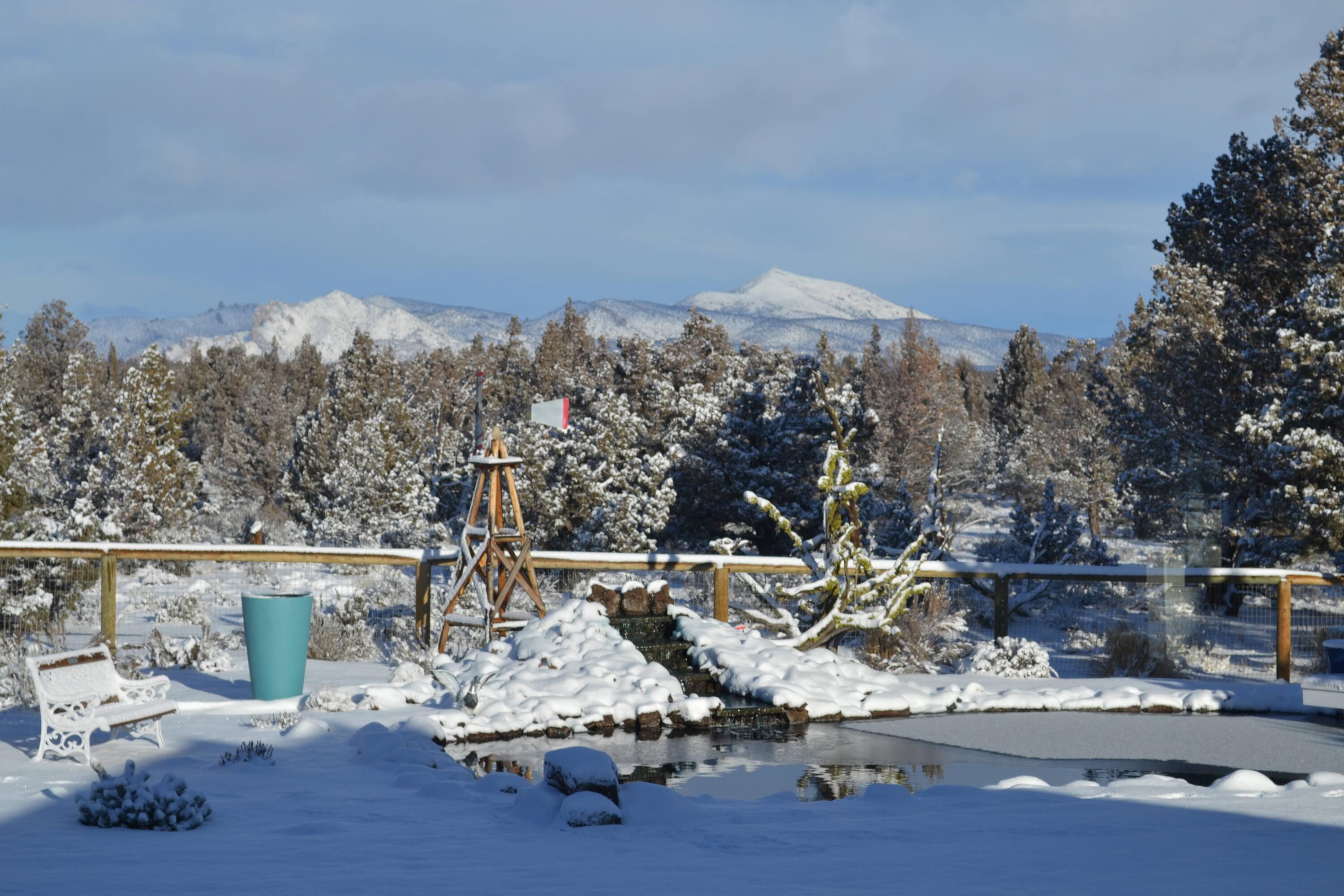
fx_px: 3080
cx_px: 672
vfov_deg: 16.6
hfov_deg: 24.6
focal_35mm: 82
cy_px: 448
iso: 100
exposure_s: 1/320
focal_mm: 55
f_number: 9
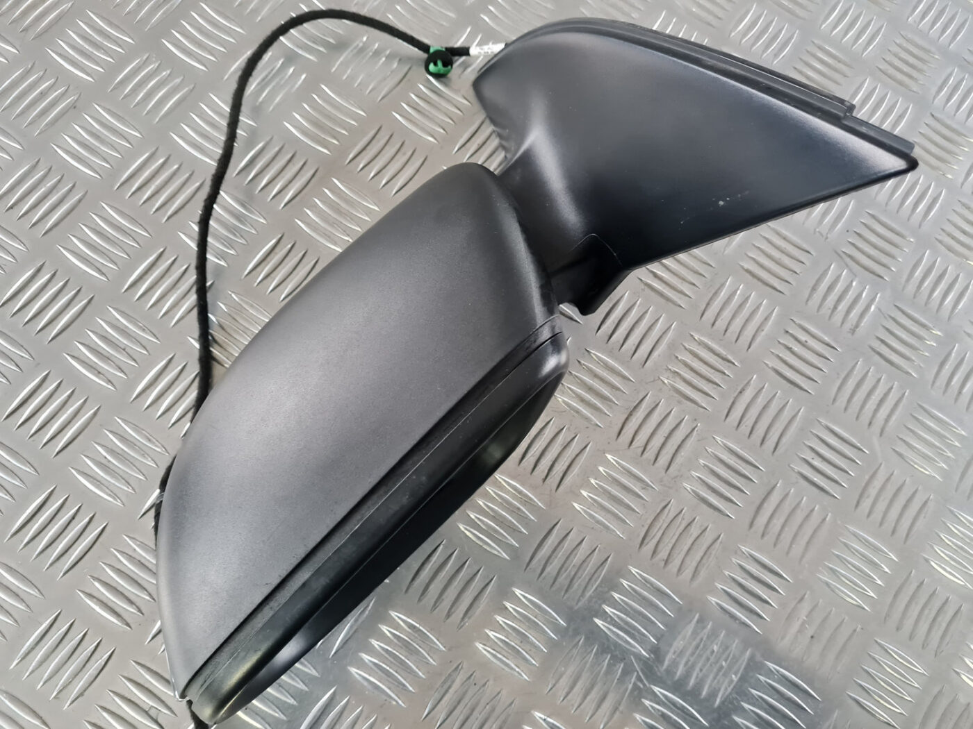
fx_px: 731
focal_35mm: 26
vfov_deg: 53.1
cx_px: 486
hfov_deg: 67.3
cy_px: 364
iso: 800
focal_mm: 5.4
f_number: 1.8
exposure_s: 1/50
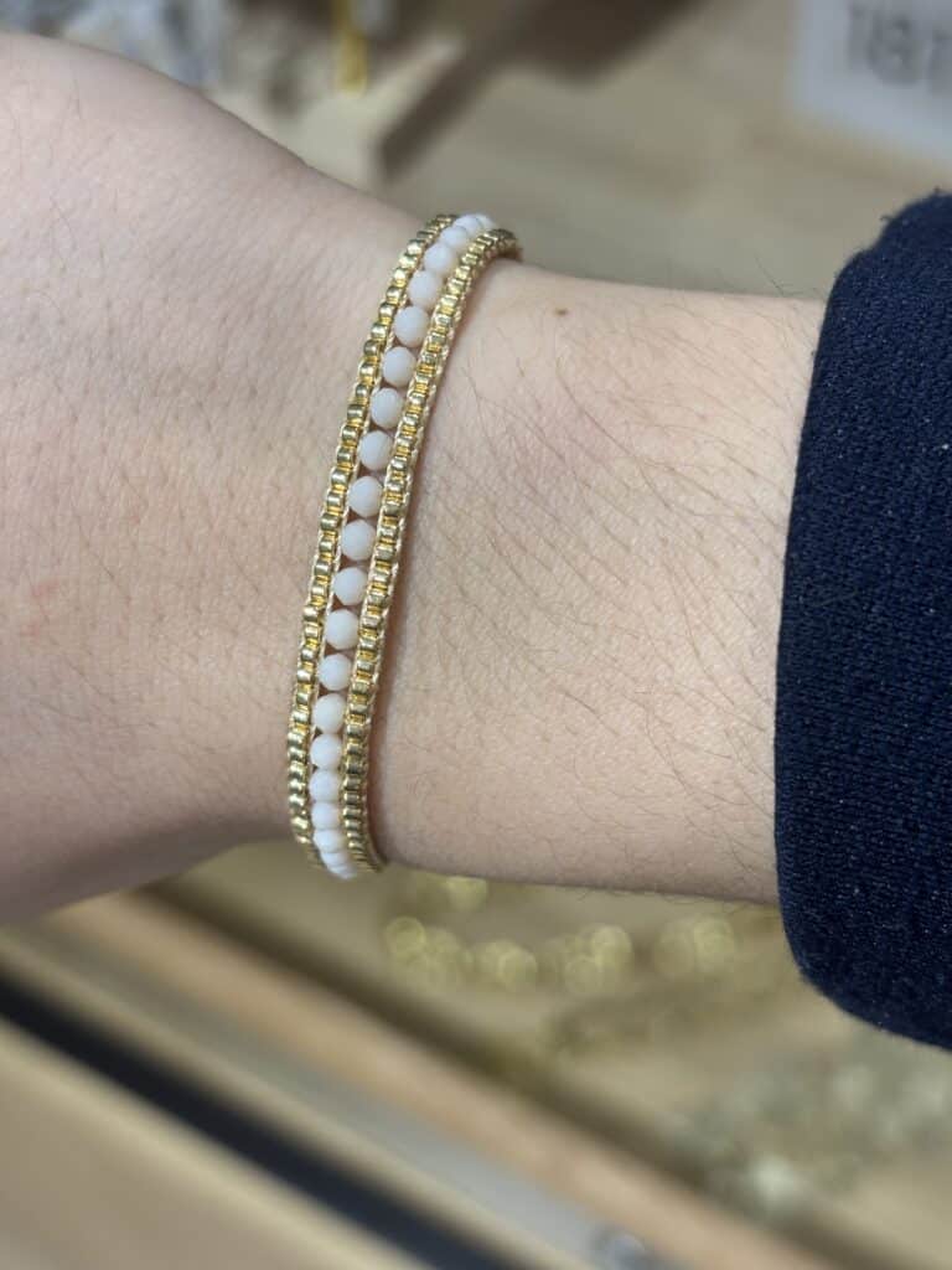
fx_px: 1907
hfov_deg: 28.0
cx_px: 476
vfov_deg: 36.8
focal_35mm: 52
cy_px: 635
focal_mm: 5.96
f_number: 1.6
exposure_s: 1/100
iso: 40
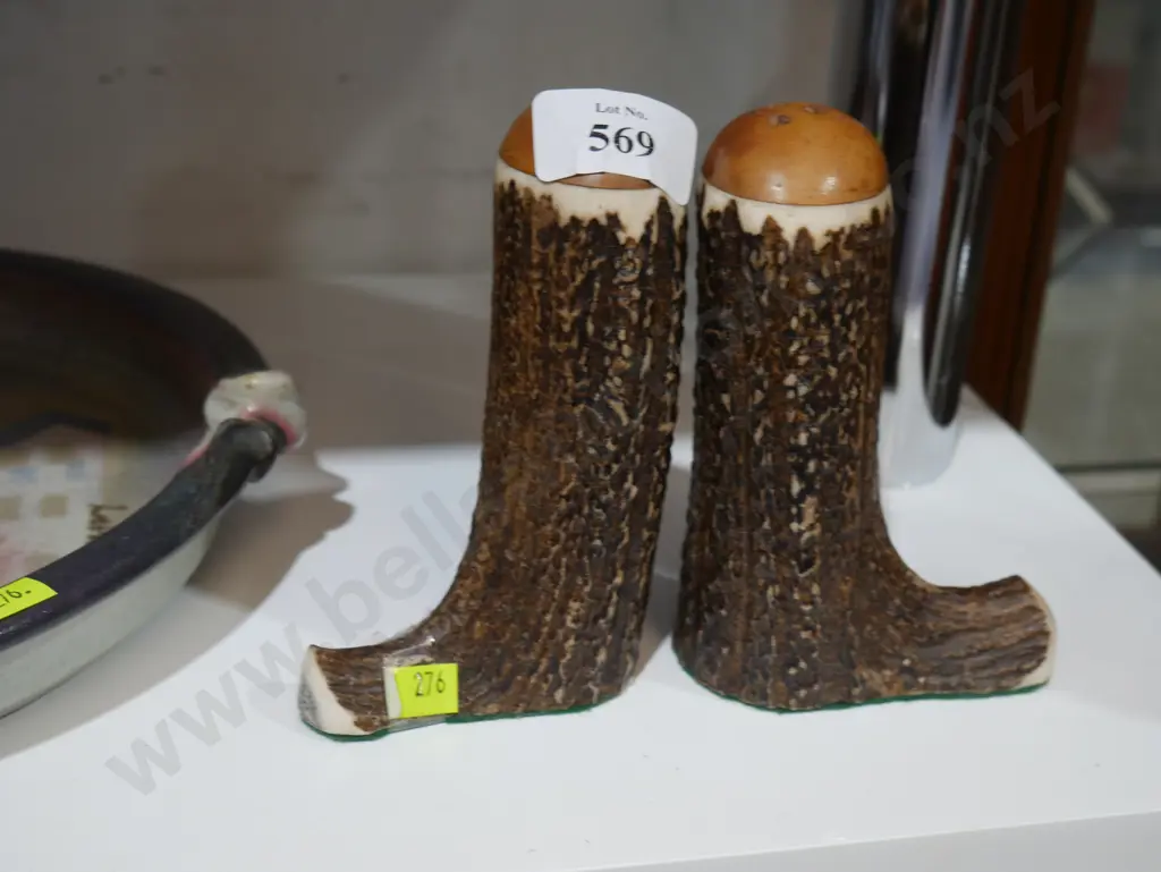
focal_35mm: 48
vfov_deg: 30.3
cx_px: 580
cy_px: 436
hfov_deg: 39.6
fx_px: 1611
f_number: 5.2
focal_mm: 24
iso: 400
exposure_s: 1/60
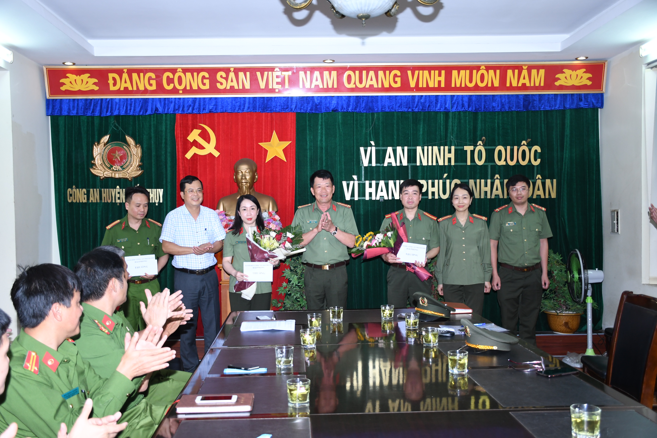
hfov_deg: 53.1
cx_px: 328
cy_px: 219
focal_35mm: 36
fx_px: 657
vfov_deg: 36.9
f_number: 3.8
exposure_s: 1/200
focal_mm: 24
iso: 640
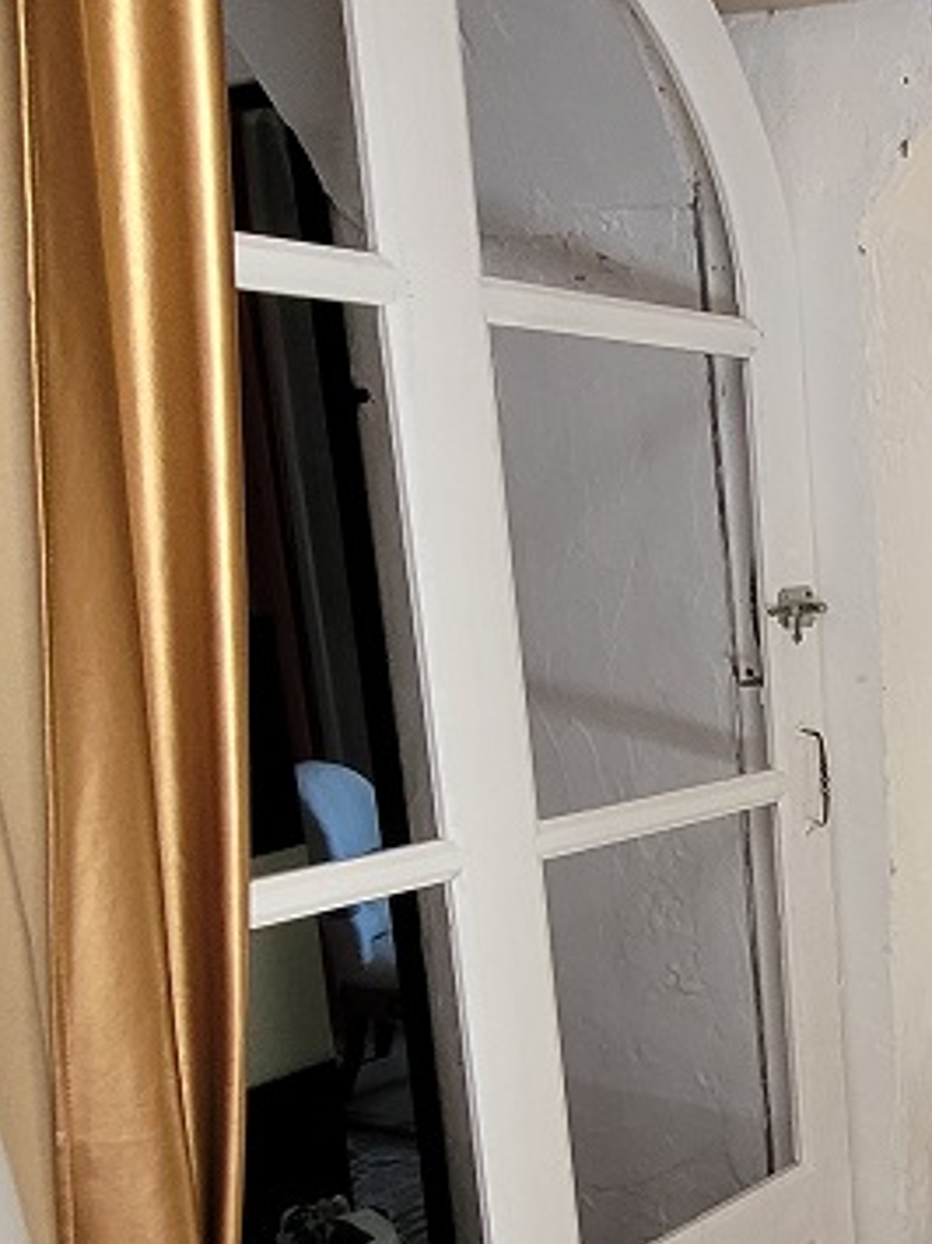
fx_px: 1473
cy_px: 862
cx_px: 1104
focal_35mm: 41
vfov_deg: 44.9
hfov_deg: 30.2
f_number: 2.2
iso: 320
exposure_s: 1/33
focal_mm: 1.74
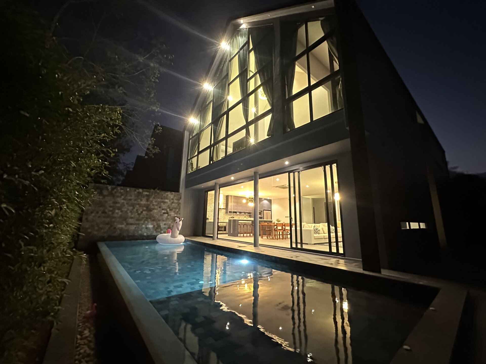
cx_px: 243
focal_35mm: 14
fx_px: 197
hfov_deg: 102.1
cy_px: 182
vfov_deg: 85.7
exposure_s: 1/17
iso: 2500
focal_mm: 2.22
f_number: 2.2
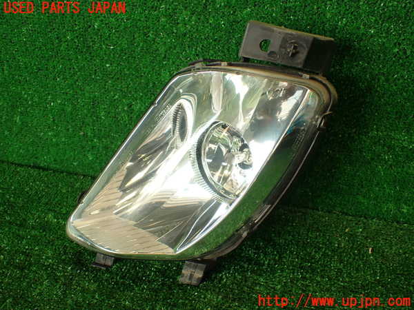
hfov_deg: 56.8
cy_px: 155
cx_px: 207
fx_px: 383
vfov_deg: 44.2
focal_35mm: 32
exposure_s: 1/60
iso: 100
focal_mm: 5.79
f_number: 2.4
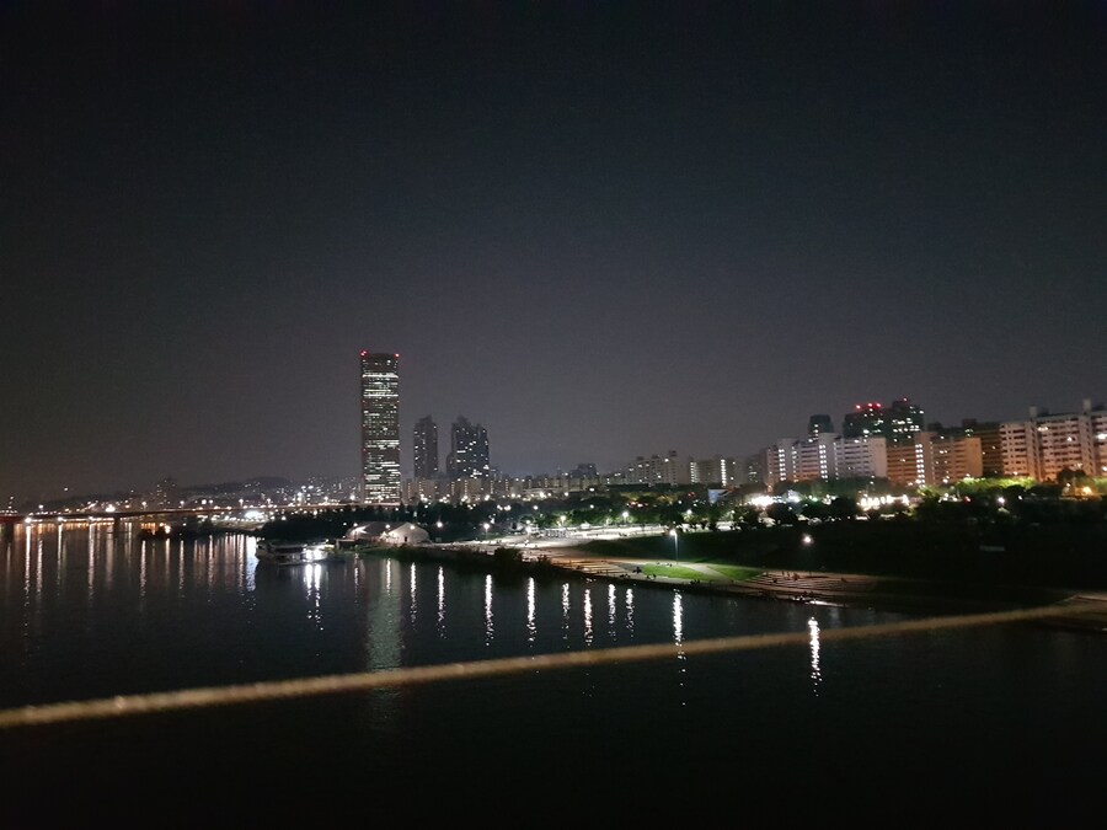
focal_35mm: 26
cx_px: 554
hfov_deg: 67.3
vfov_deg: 53.1
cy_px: 415
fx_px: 831
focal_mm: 4.2
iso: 1600
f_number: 1.7
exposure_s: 1/9
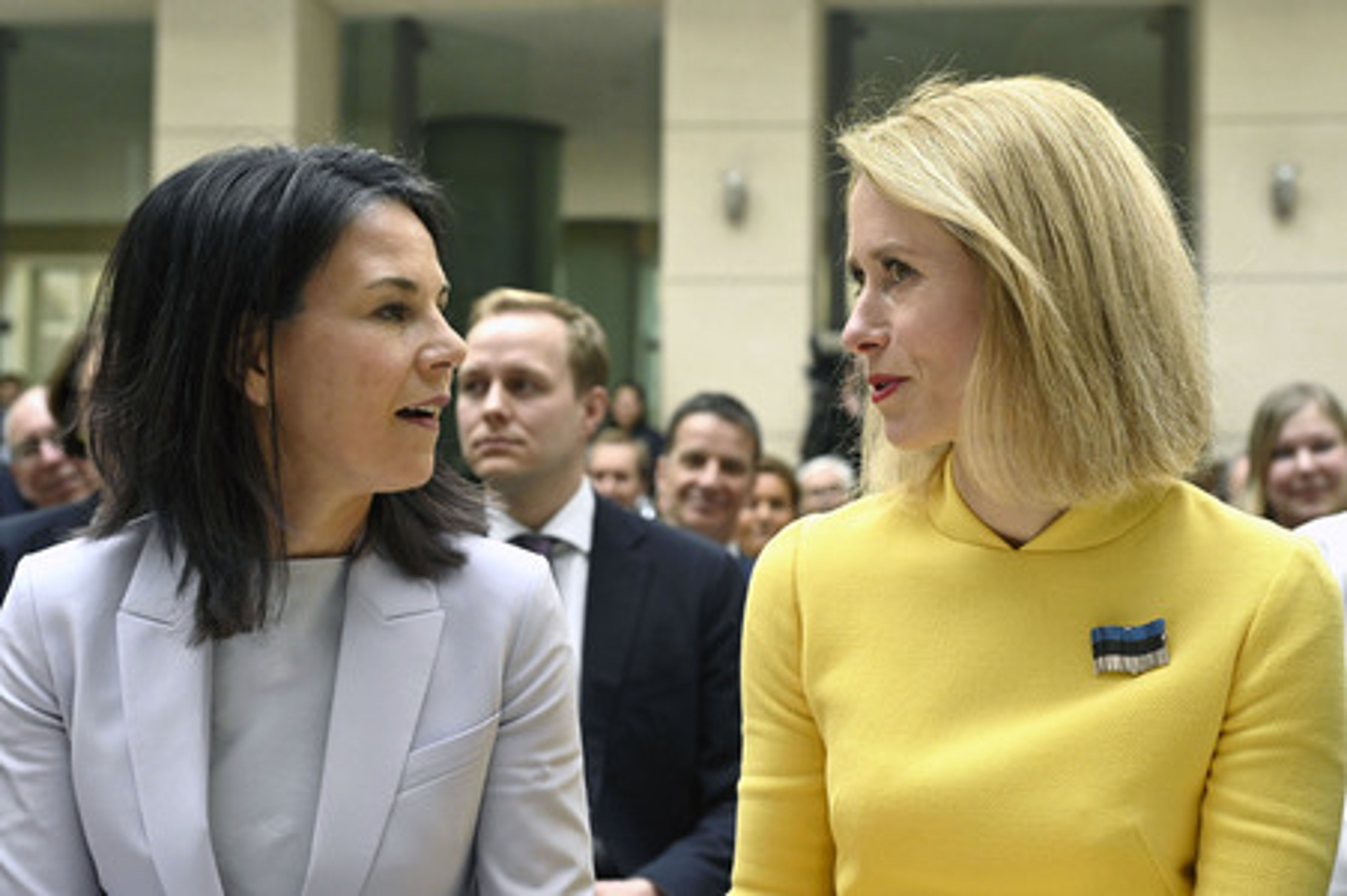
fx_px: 2056
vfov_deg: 24.6
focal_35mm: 55
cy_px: 448
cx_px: 674
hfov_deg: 36.3
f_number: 5
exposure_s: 1/800
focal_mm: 55
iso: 4000
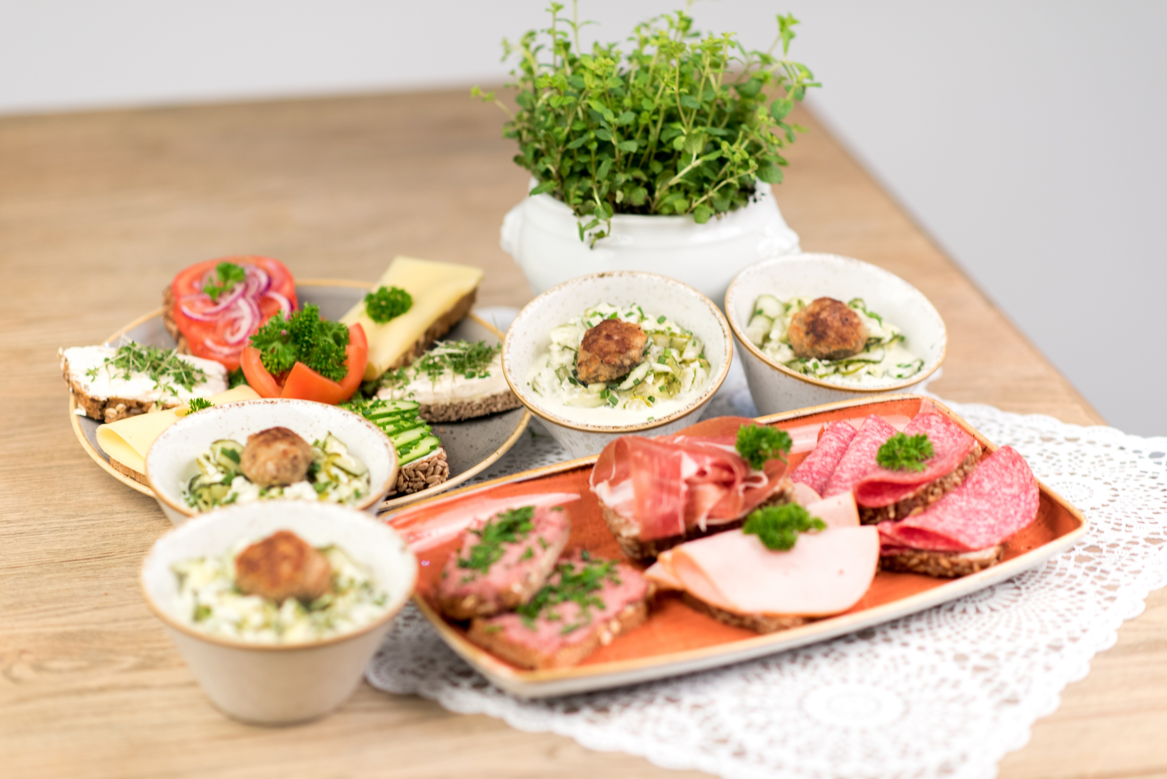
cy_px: 390
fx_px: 2756
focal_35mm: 85
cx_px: 584
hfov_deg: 23.9
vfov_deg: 16.1
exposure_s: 1/80
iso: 400
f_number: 2.2
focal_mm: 85
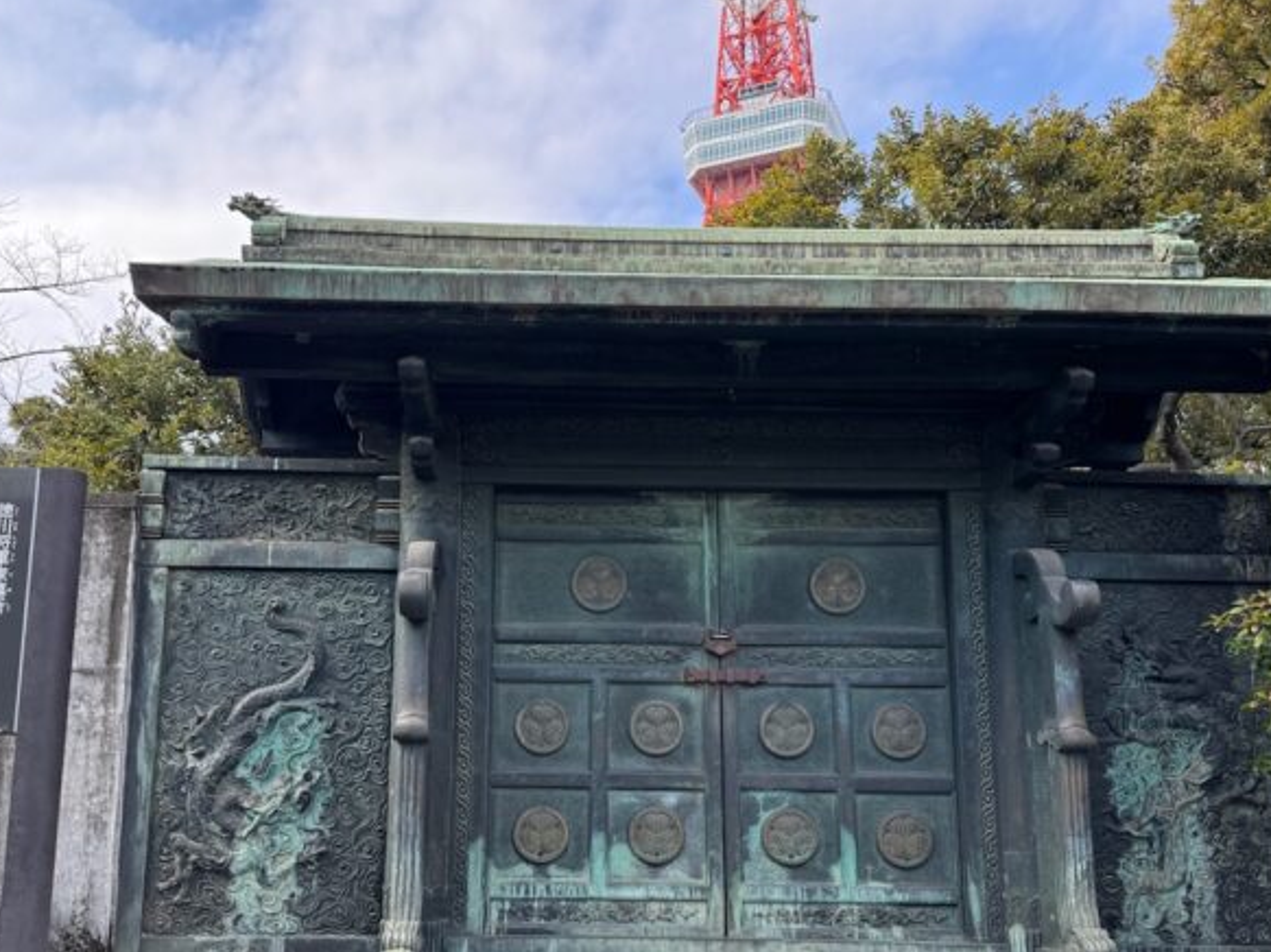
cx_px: 561
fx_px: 1211
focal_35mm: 33
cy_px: 598
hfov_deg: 55.2
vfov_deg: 42.6
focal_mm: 6.76
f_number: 1.78
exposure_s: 1/707
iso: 80
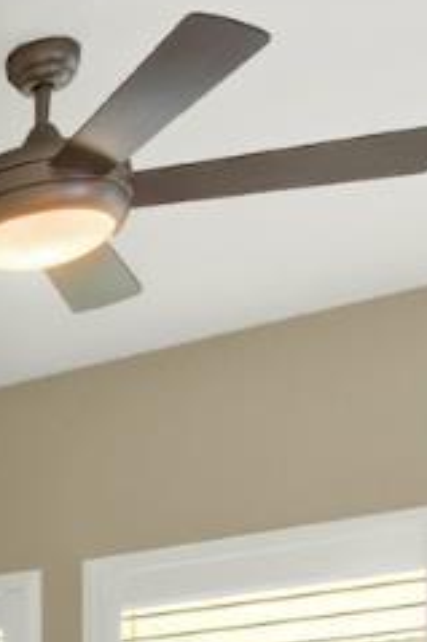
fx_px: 1568
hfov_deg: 10.8
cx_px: -835
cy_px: 964
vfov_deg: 20.0
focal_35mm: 88
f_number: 14
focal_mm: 14
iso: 100
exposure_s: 1/3.33
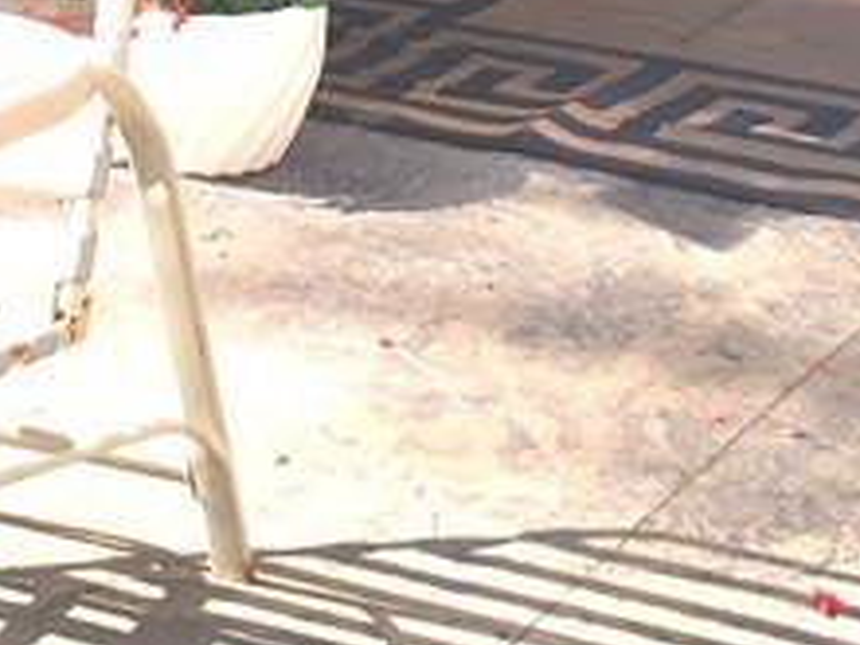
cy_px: -426
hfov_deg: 14.6
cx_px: 242
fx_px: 3354
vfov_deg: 10.5
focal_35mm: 135
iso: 32
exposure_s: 1/608
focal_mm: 4.15
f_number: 2.2
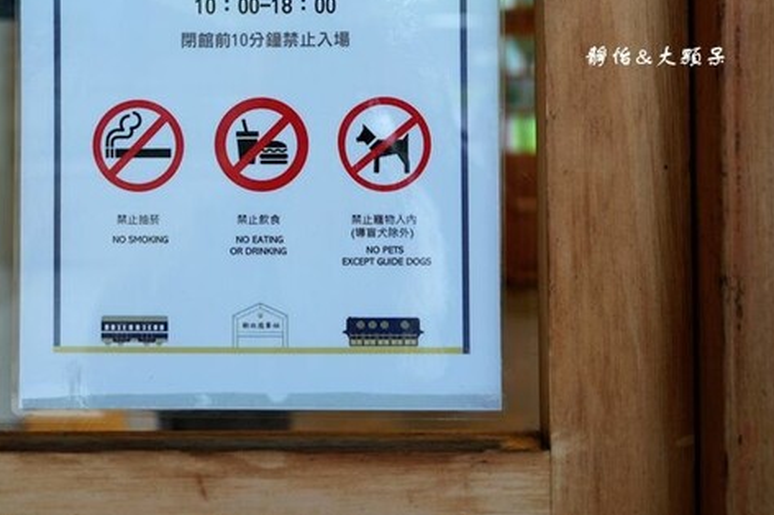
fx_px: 1160
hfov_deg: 36.6
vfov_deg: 24.4
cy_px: 59
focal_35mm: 54
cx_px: 275
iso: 100
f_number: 4.5
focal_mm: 30
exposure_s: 1/40
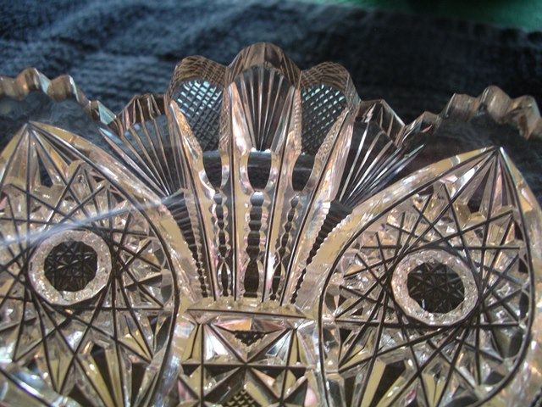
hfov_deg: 50.1
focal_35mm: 37
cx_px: 271
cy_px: 204
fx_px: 579
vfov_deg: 38.7
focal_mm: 7.8
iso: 200
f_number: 2.8
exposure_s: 1/6
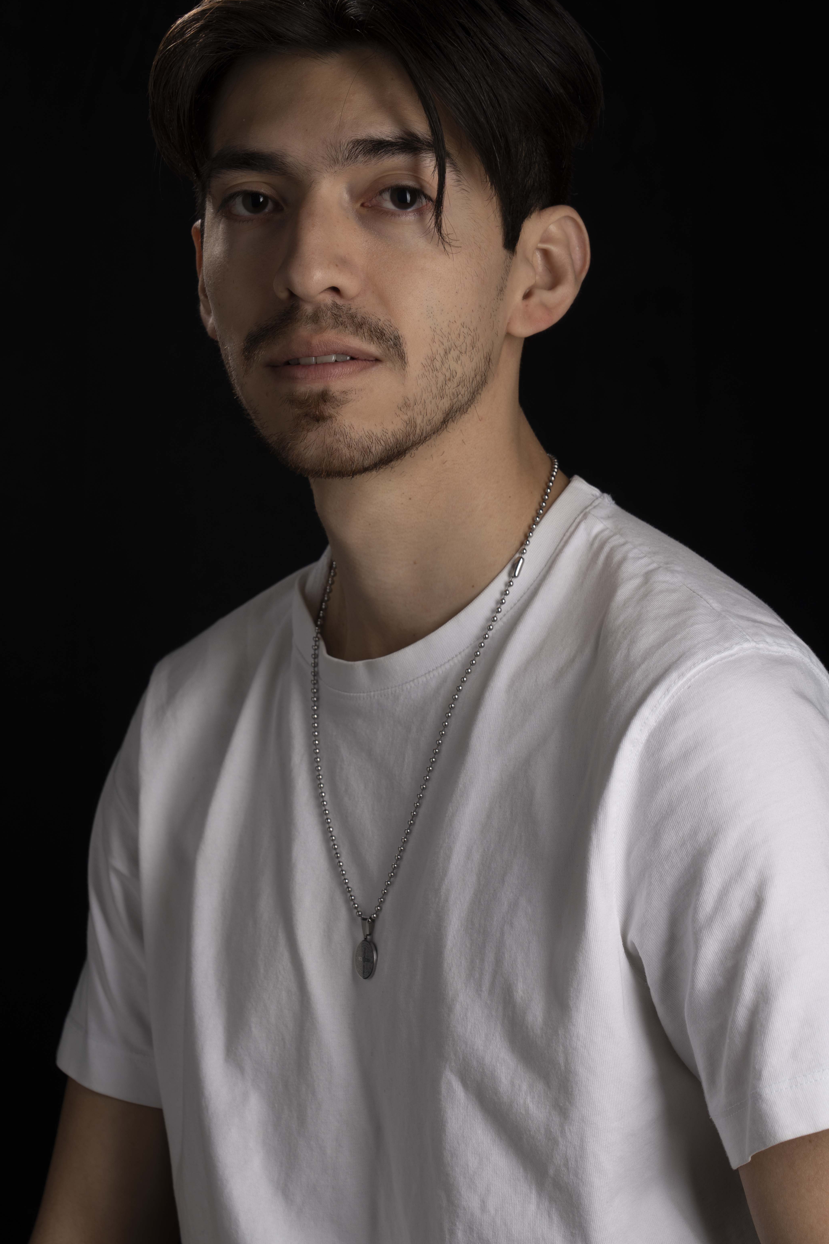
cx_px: 372
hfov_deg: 11.5
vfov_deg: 17.2
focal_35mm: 119
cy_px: 551
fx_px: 4111
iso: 100
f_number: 9
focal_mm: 105
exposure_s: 1/100
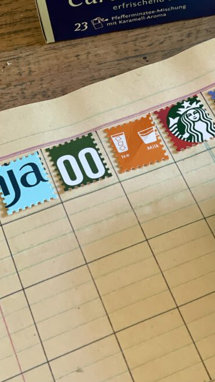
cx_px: 154
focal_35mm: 88
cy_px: 103
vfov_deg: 24.0
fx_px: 891
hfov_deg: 13.7
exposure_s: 1/33
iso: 200
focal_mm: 6
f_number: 2
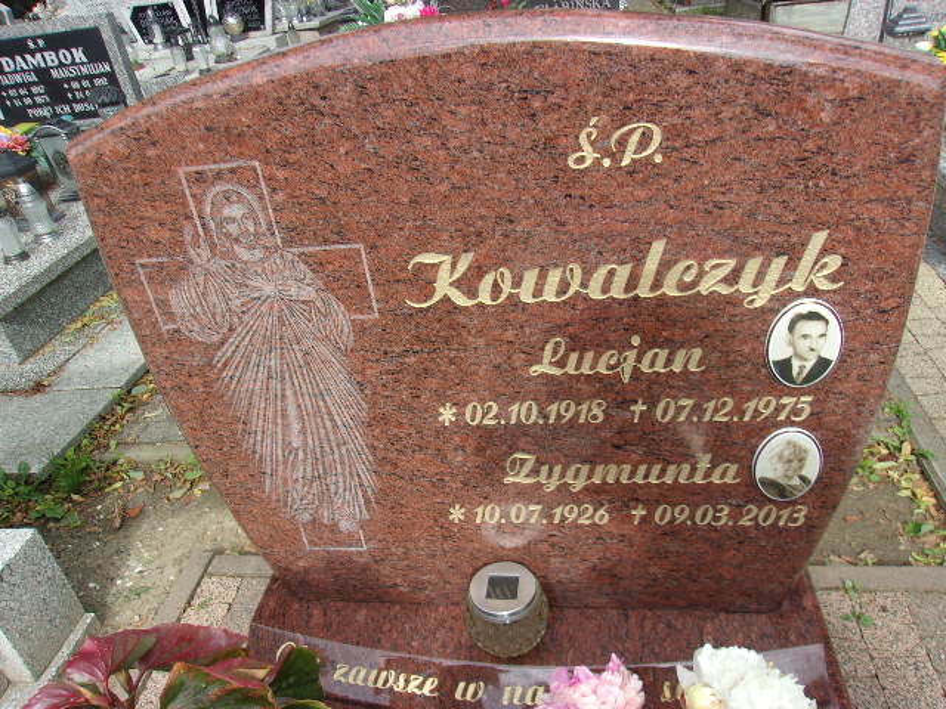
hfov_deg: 65.3
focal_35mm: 27
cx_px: 473
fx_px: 738
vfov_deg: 51.4
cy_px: 354
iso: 80
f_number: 10.4
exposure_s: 1/38
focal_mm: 4.9
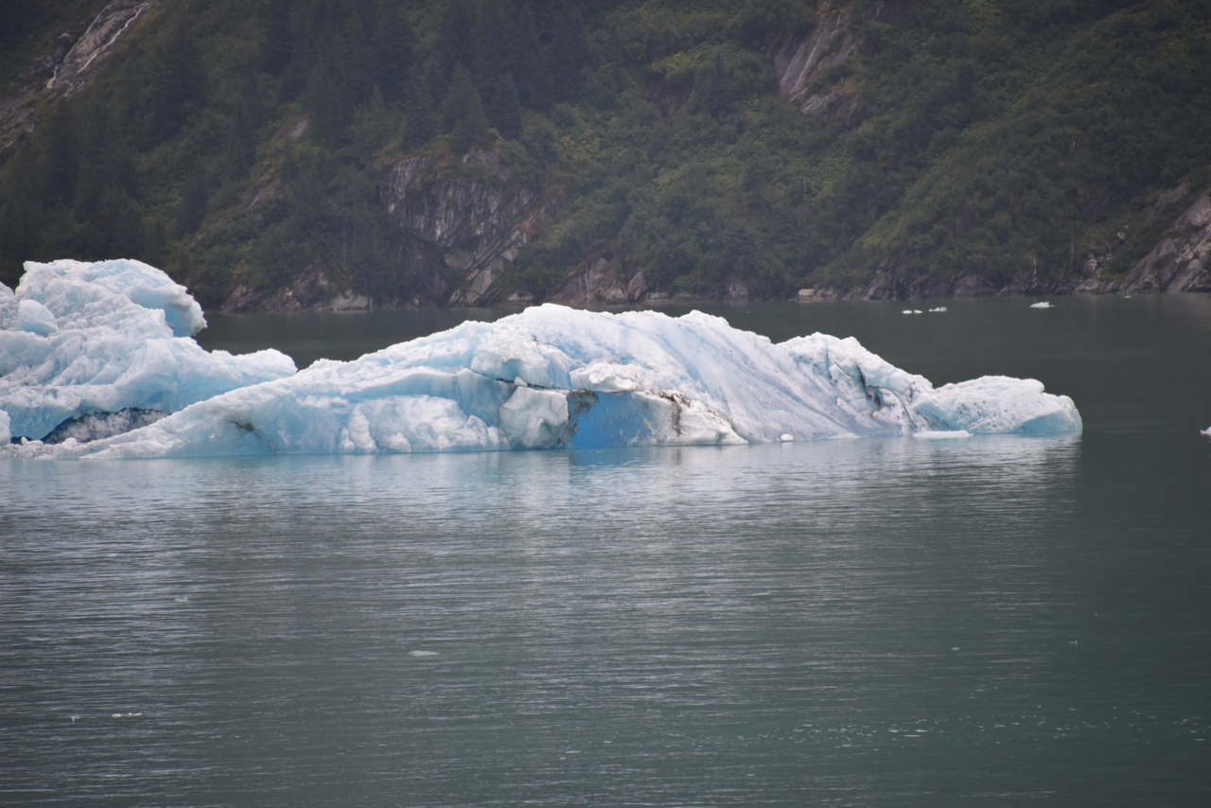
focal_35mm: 300
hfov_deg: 6.9
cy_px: 404
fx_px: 10093
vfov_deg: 4.6
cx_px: 606
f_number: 5.6
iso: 1000
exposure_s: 1/640
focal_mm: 300
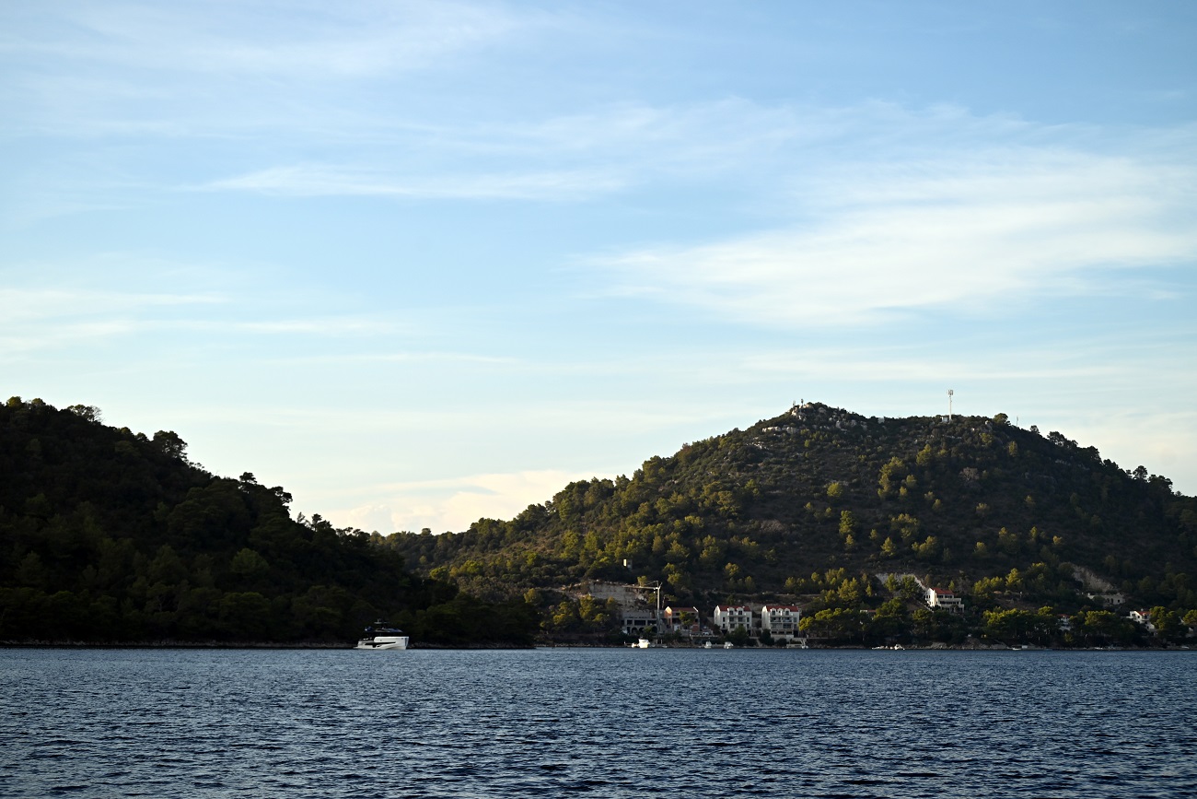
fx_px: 2328
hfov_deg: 28.8
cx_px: 598
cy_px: 400
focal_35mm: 70
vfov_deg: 19.5
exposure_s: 1/500
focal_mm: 70
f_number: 5.6
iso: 160
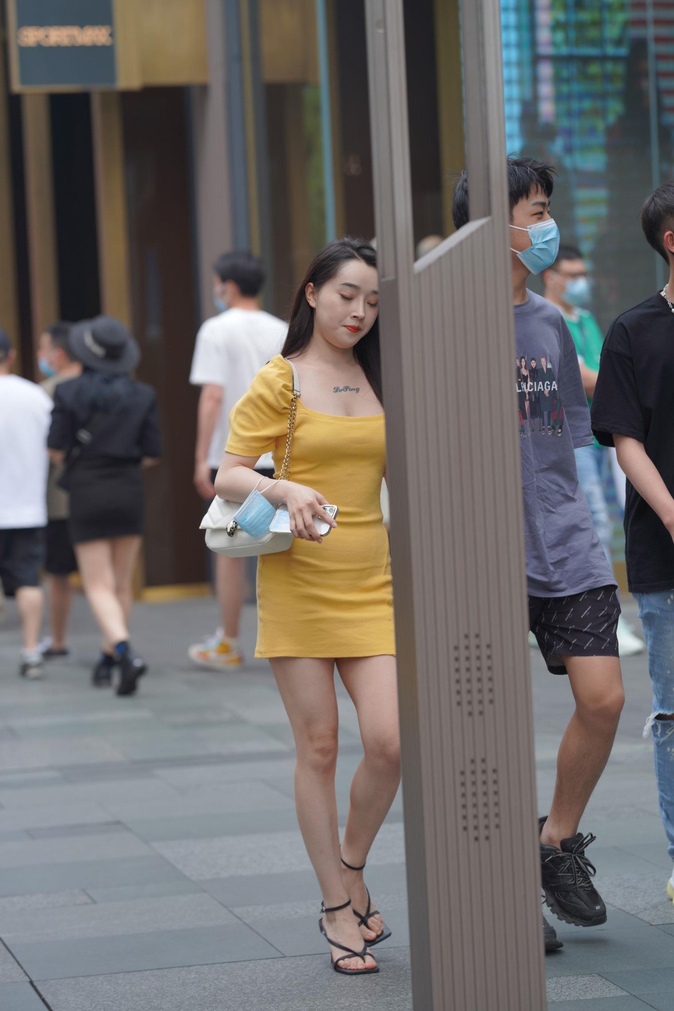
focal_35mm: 135
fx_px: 3791
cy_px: 506
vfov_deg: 15.2
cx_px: 337
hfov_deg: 10.2
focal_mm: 135
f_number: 3.5
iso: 320
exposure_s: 1/640
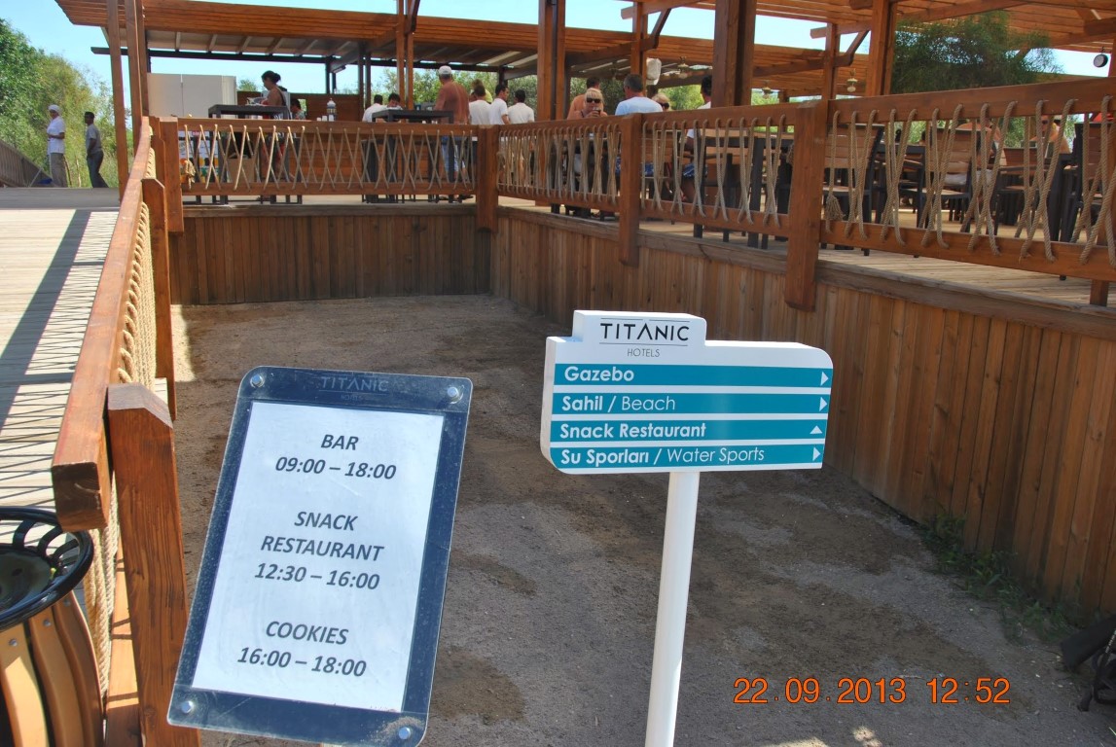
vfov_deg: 43.7
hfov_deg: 61.9
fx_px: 931
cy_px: 374
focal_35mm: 30
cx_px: 558
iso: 100
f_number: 7.1
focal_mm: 20
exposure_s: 1/200
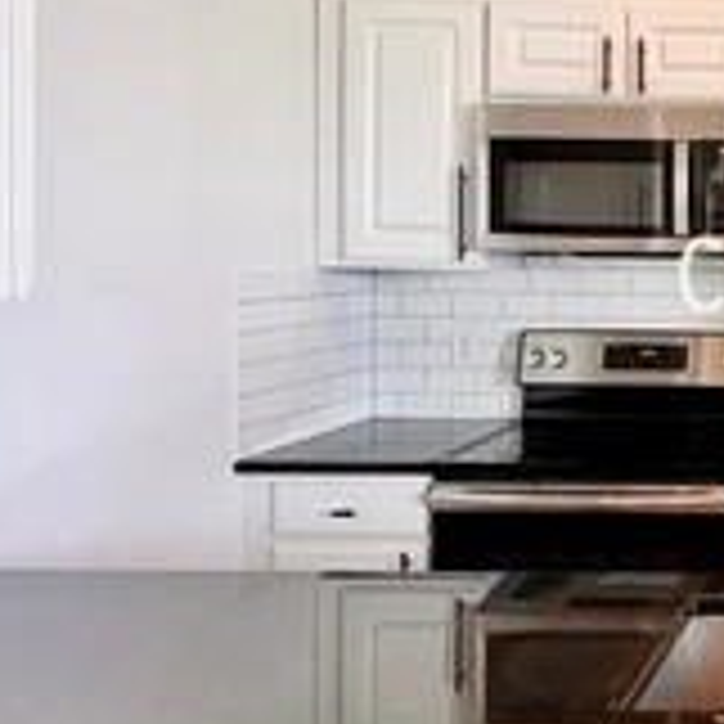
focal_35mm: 46
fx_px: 1088
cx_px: 976
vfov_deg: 36.6
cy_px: 270
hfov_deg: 28.8
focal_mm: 2.22
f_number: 2.2
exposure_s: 1/60
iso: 200
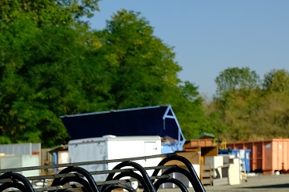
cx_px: -219
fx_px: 1212
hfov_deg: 12.5
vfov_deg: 8.6
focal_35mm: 151
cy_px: 371
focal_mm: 24.9
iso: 200
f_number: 4
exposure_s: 1/500
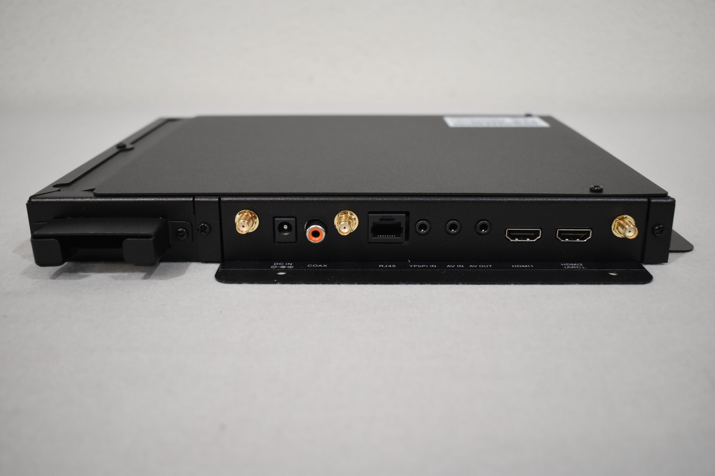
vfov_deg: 36.9
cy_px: 238
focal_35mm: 36
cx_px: 358
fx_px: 715
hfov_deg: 53.1
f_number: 3.8
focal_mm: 24
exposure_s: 1/200
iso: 800
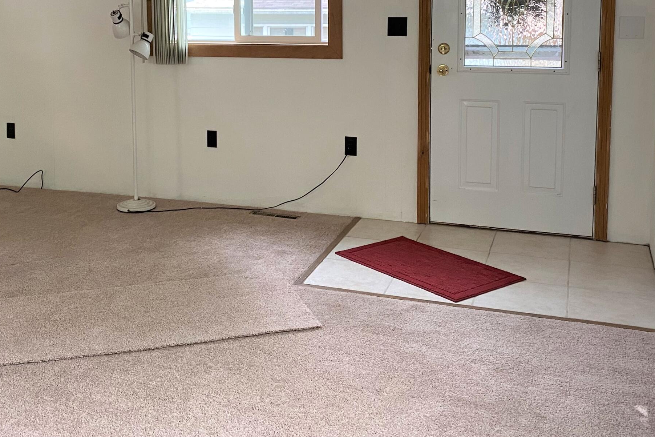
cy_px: 72
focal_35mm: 45
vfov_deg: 29.0
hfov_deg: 43.1
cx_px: 232
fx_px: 819
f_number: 1.8
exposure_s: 1/60
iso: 80
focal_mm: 4.25
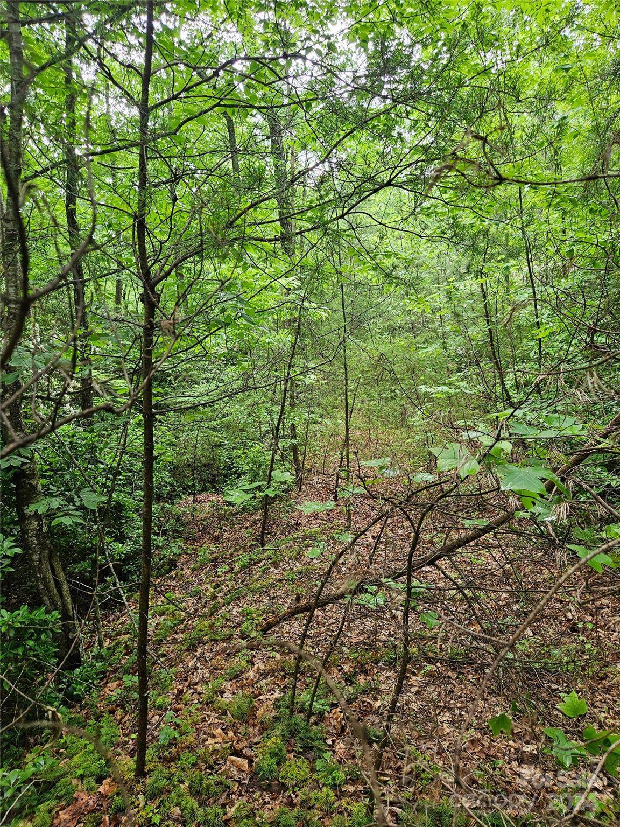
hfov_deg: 58.9
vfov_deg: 73.9
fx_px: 549
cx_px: 310
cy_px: 414
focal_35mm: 23
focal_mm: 5.4
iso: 50
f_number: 1.8
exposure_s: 1/120
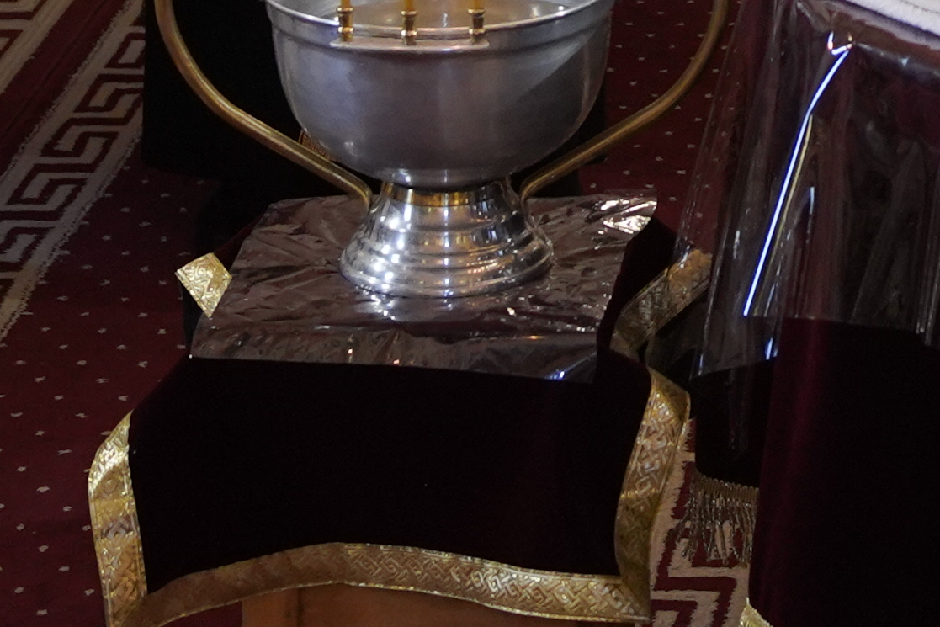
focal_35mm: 188
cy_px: -853
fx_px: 4909
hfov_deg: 10.5
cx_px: 1427
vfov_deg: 6.9
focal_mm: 35
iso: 2500
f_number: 4
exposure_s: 1/160
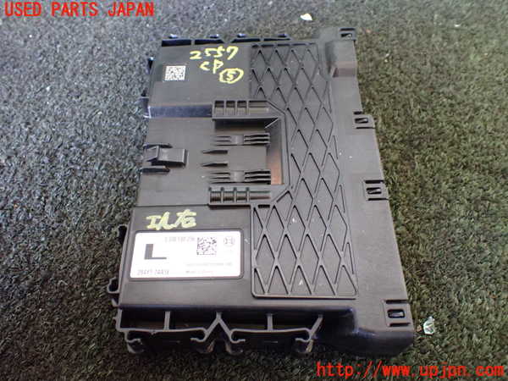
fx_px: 440
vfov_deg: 46.8
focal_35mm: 30
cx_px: 254
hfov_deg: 60.0
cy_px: 190
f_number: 2.3
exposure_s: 1/40
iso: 800
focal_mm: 5.4
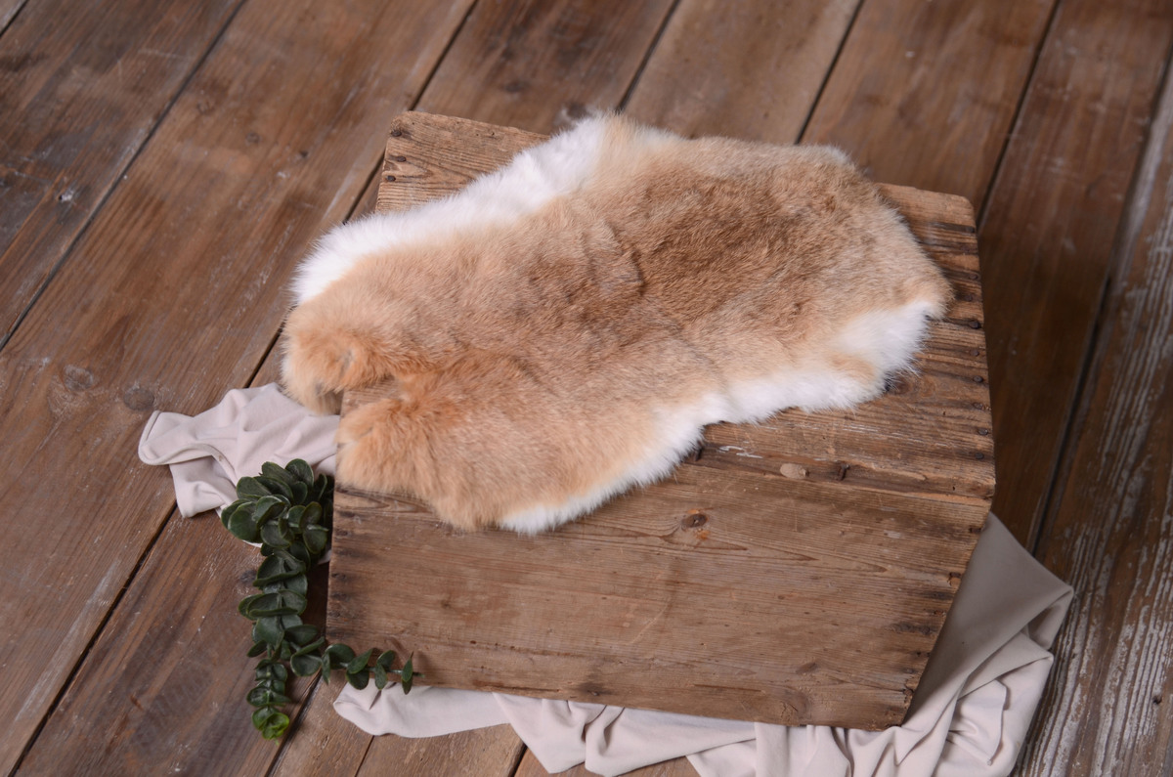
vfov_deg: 19.6
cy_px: 388
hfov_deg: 29.3
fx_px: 2244
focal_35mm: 69
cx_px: 586
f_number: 4
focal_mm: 46
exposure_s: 1/60
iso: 200
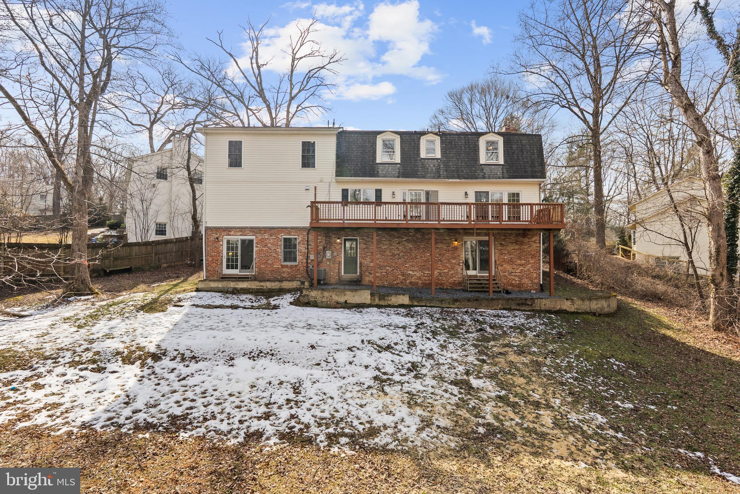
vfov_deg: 73.8
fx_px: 329
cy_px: 247
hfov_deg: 96.7
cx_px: 370
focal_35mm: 16
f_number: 8
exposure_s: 1/160
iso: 200
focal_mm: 16
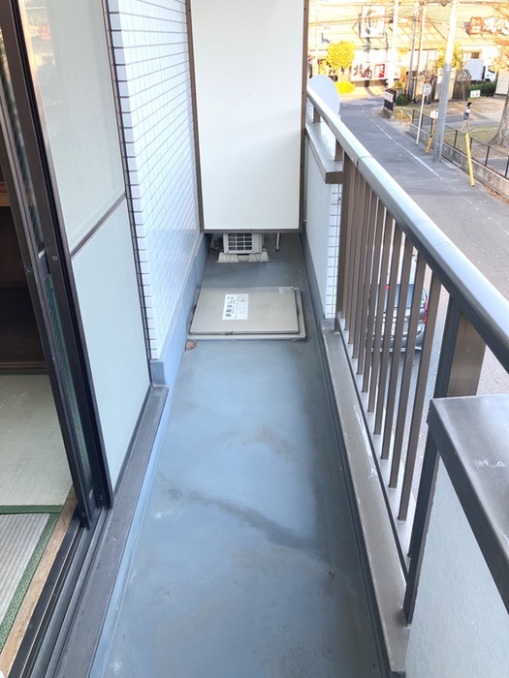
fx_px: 549
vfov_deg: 63.4
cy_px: 339
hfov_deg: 49.7
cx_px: 254
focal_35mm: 28
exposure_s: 1/121
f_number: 1.8
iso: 50
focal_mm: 3.99
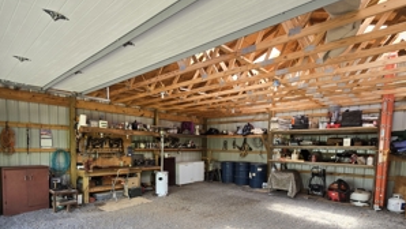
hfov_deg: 88.6
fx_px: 205
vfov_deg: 56.2
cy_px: 165
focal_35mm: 19
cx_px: 166
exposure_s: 1/60
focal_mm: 2.2
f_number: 2.2
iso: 50
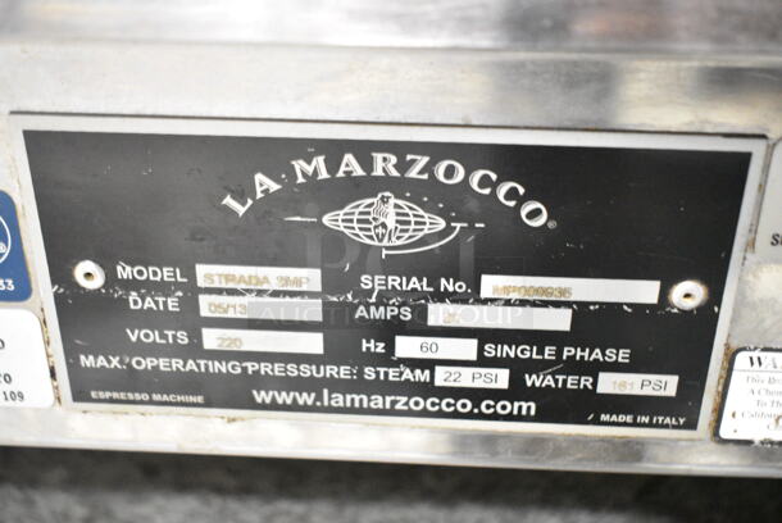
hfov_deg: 42.3
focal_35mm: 46
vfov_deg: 29.0
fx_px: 1011
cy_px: 262
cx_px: 391
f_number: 4.2
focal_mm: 31
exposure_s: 1/50
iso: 6400
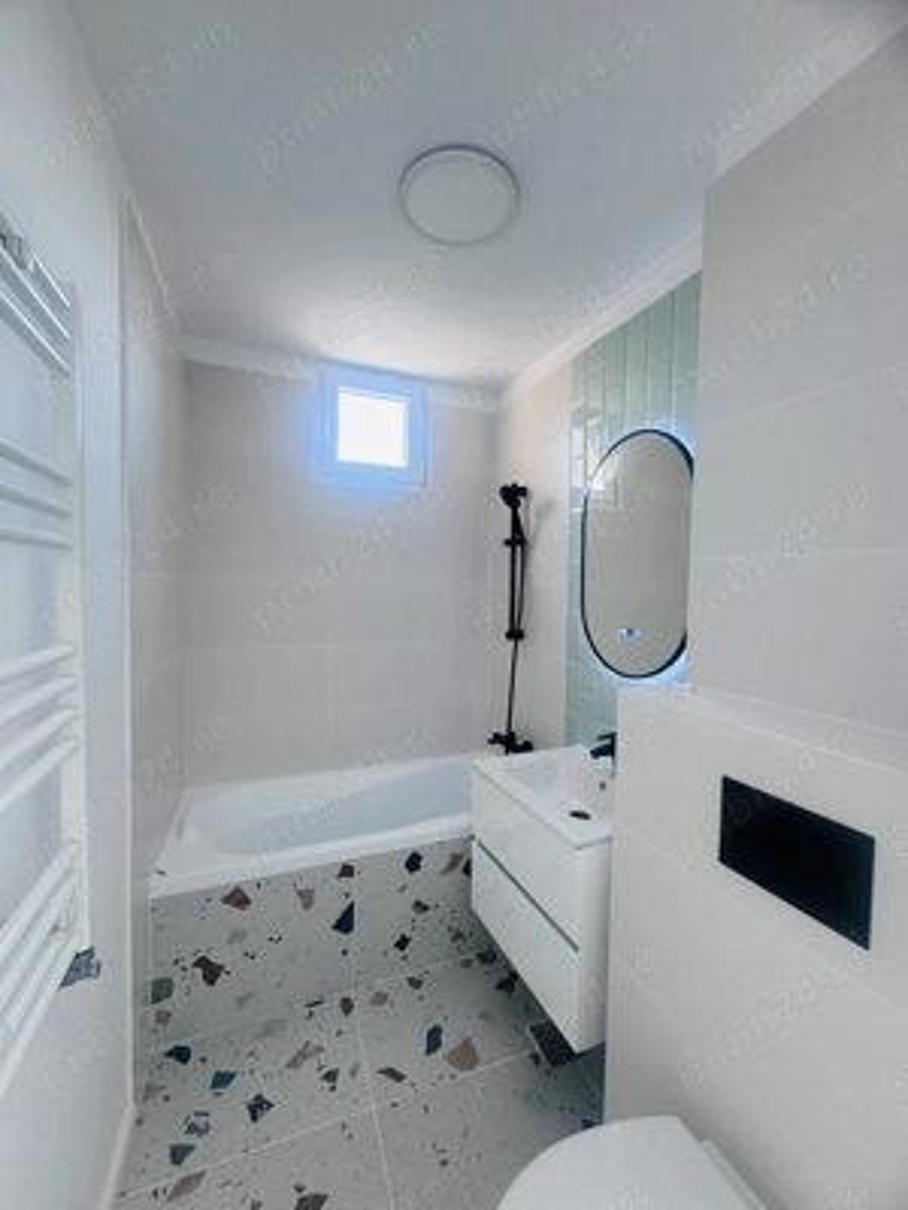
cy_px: 605
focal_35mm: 14
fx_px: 490
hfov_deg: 85.7
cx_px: 454
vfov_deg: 102.1
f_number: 2.2
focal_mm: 2.22
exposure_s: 1/99
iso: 80
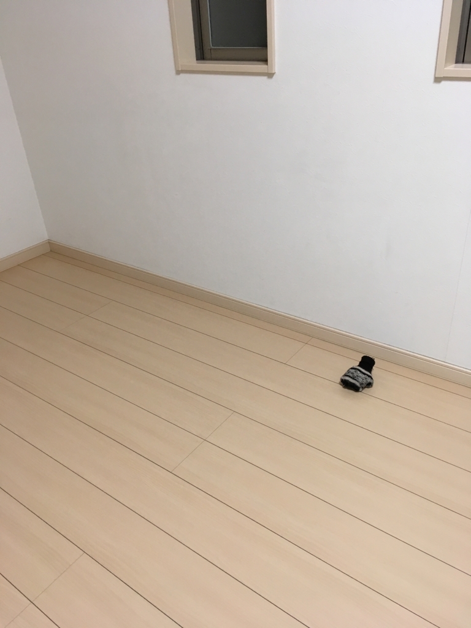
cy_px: 314
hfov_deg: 48.2
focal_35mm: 29
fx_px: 526
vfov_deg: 61.7
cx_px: 236
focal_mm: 4.15
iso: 80
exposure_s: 1/30
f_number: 2.2
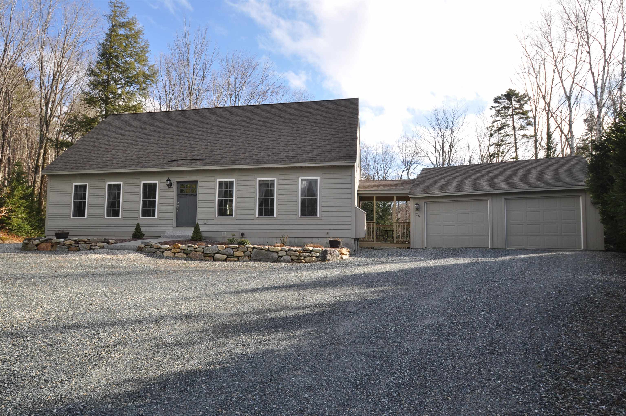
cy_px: 208
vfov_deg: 59.4
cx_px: 313
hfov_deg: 81.3
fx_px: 365
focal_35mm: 21
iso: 200
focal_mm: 14
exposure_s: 1/250
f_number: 7.1
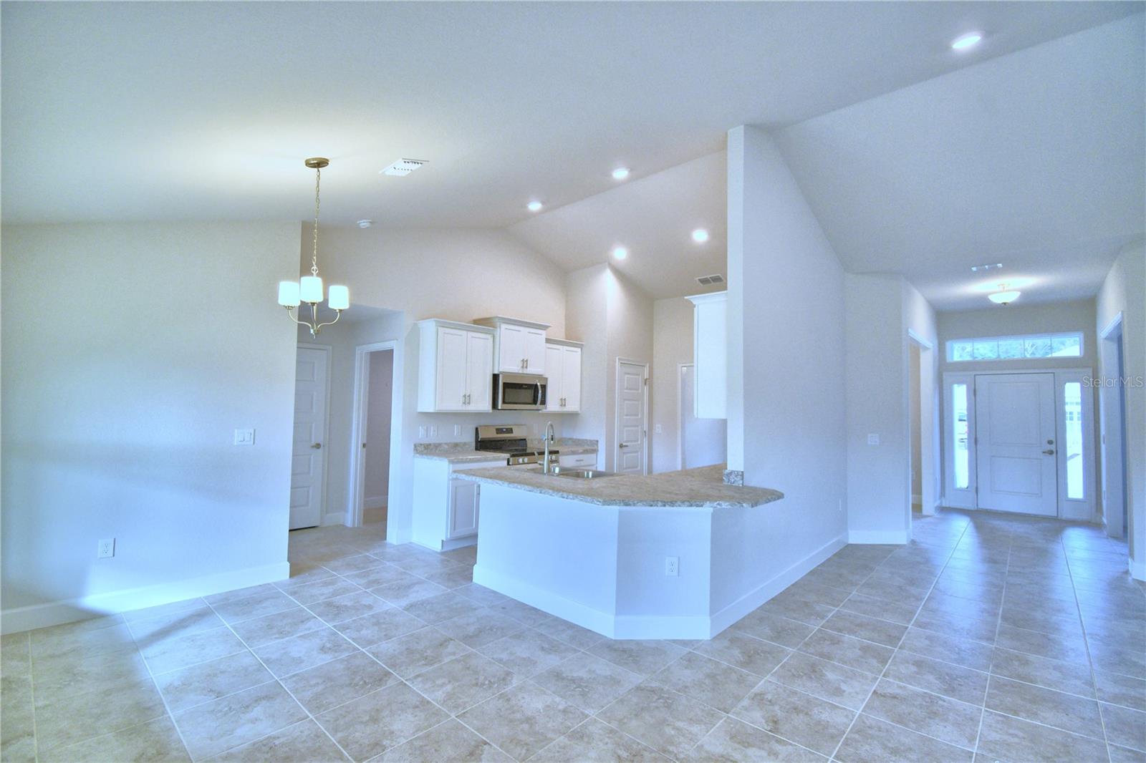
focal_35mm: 15
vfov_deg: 77.3
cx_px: 573
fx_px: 477
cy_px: 382
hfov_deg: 100.4
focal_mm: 10
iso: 360
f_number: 4.5
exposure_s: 1/125
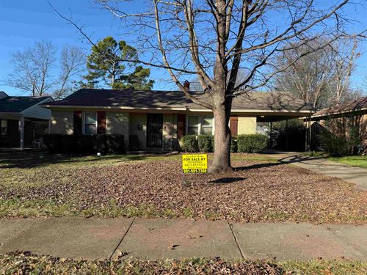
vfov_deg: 56.8
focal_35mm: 24
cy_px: 138
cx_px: 184
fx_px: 254
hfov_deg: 71.6
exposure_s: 1/2445
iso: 80
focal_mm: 6.76
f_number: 1.78
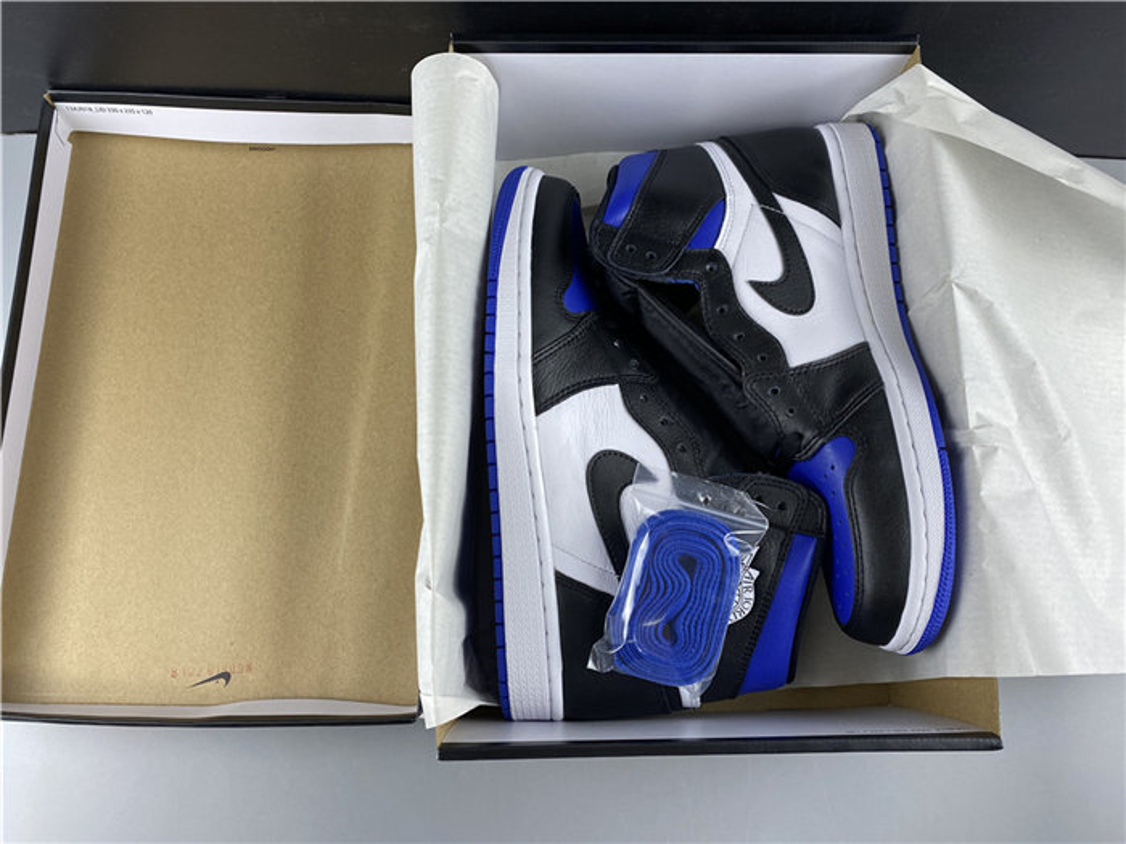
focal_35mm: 26
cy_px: 422
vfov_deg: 53.1
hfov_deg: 67.3
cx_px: 563
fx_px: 846
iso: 80
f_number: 1.8
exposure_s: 1/100
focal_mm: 4.25
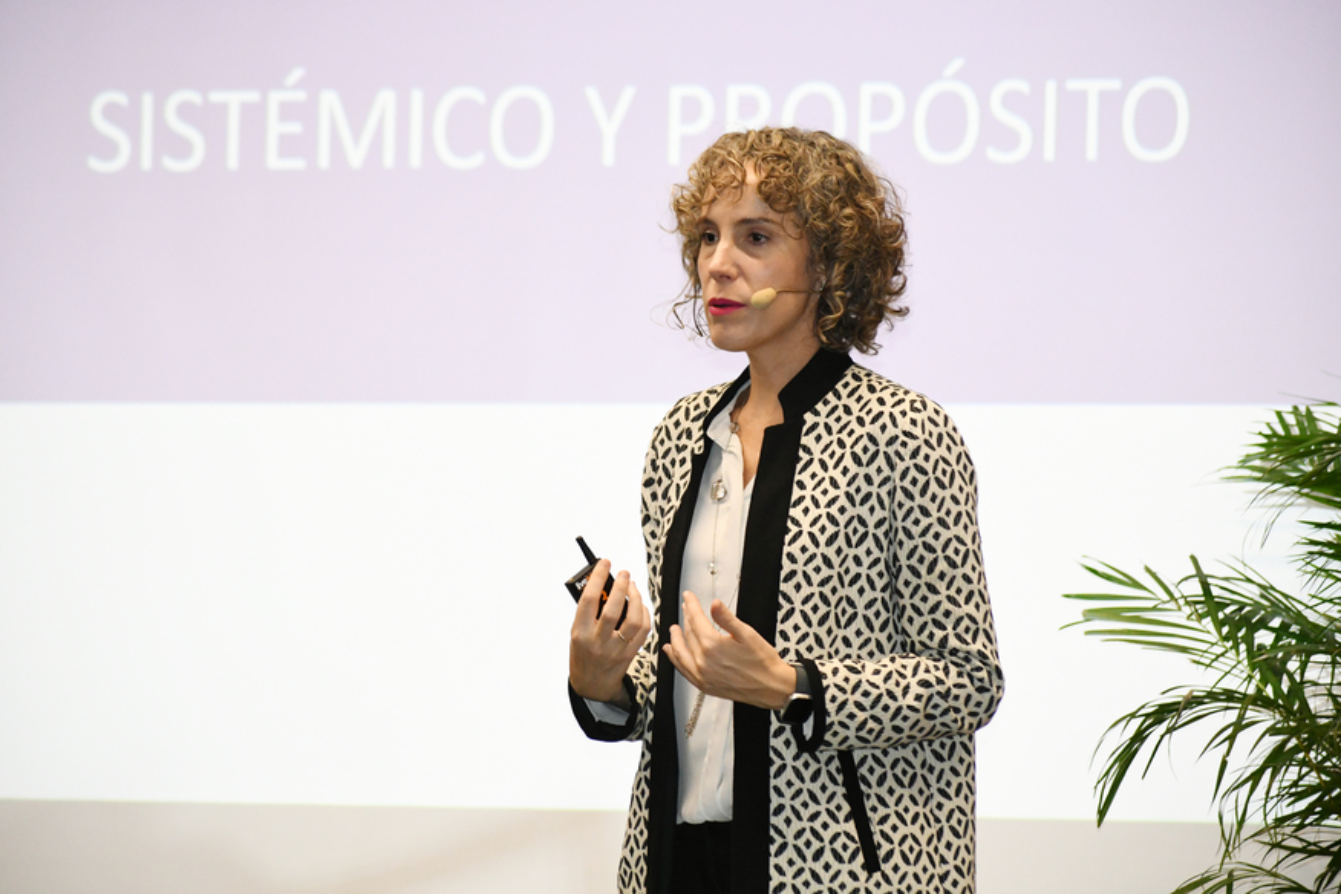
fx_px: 7524
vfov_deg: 6.8
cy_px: 447
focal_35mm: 202
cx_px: 670
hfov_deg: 10.2
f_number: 4.8
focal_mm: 135
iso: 3200
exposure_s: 1/250
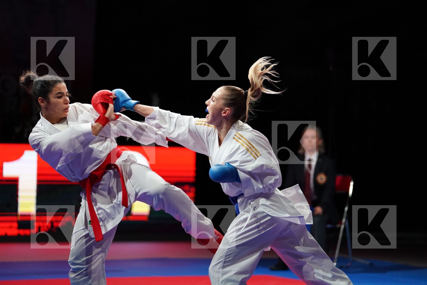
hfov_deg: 14.0
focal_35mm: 147
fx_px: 1743
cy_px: 142
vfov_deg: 9.3
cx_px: 214
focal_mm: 147
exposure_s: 1/1000
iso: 4000
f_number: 2.8
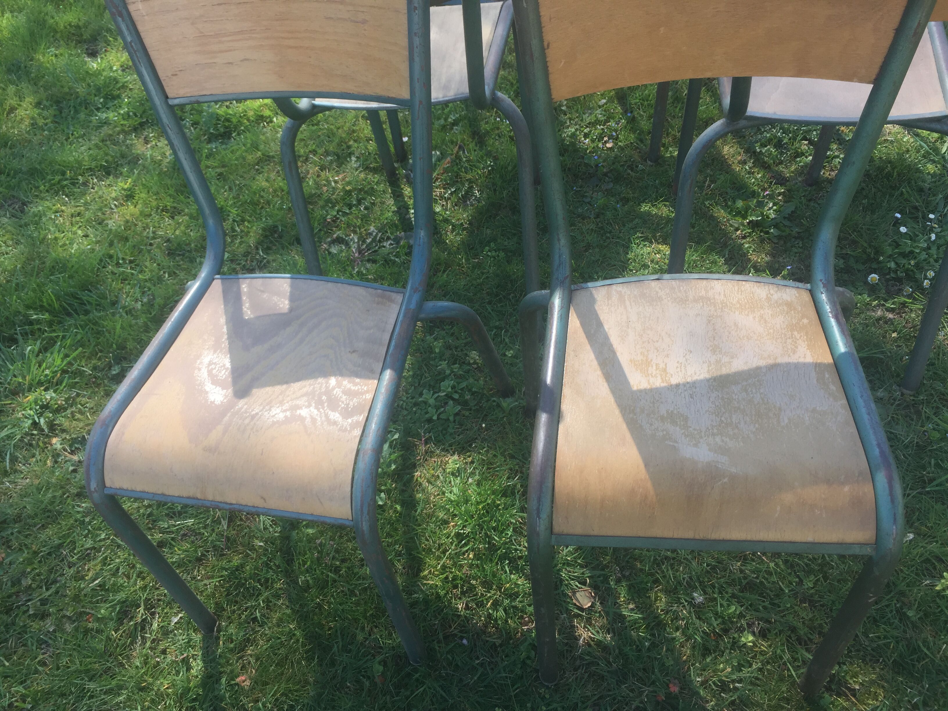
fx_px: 794
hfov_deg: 61.7
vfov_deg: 48.2
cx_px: 474
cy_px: 356
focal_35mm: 29
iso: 32
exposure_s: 1/421
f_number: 2.2
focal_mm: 4.15
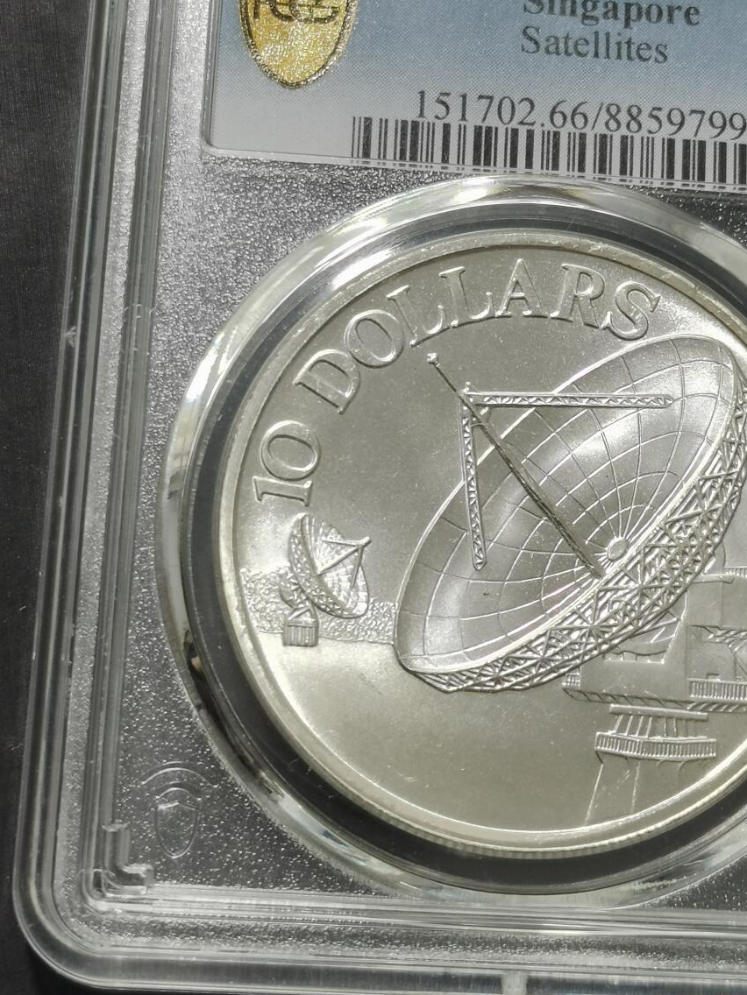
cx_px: 509
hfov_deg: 17.5
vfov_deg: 23.2
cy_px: 338
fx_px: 2417
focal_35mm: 84
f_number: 1.8
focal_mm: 5.58
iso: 64
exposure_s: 1/100
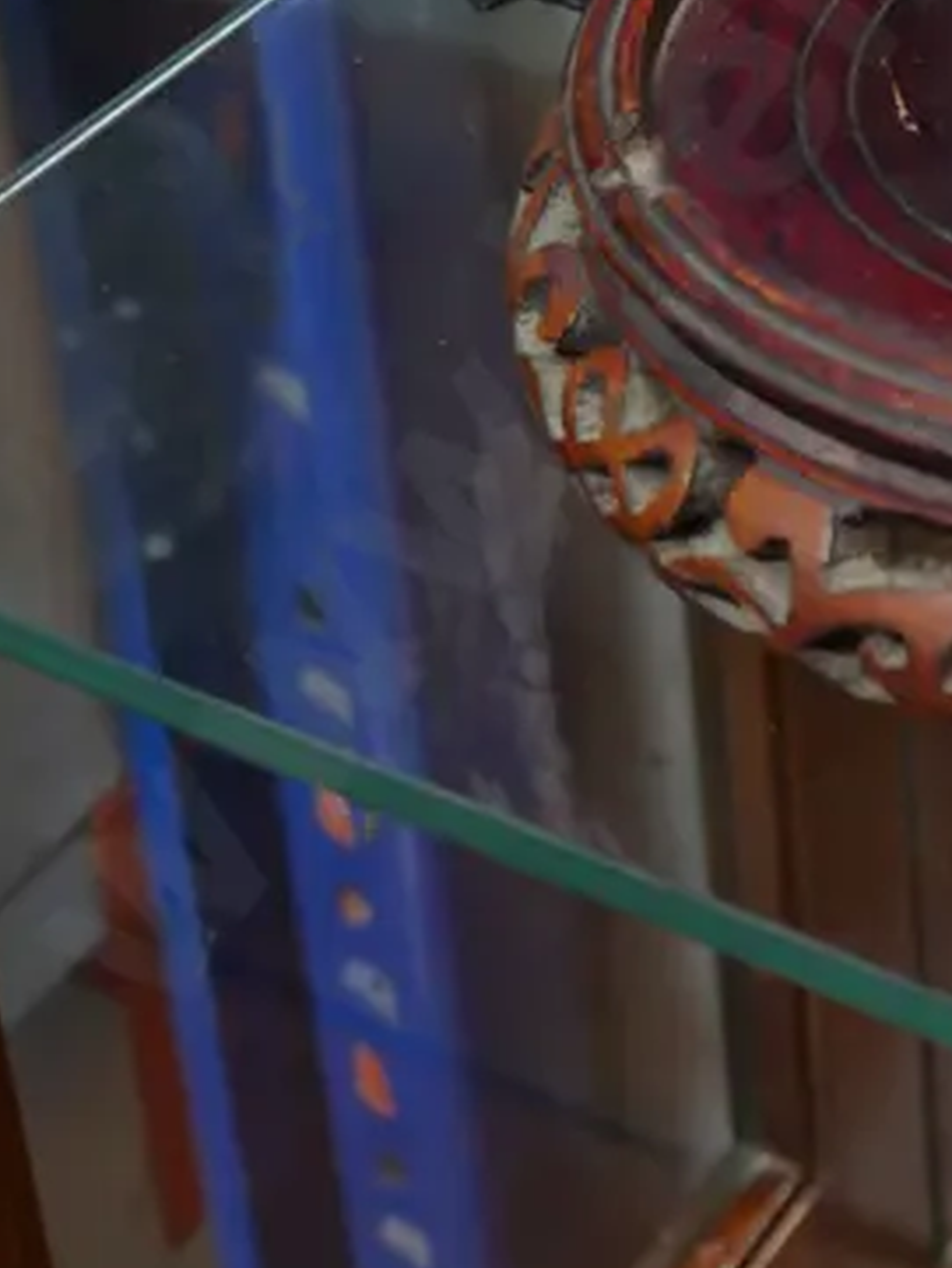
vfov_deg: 17.8
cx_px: 1168
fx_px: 3738
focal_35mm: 102
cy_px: -450
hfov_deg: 14.0
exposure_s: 1/60
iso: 640
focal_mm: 18
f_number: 4
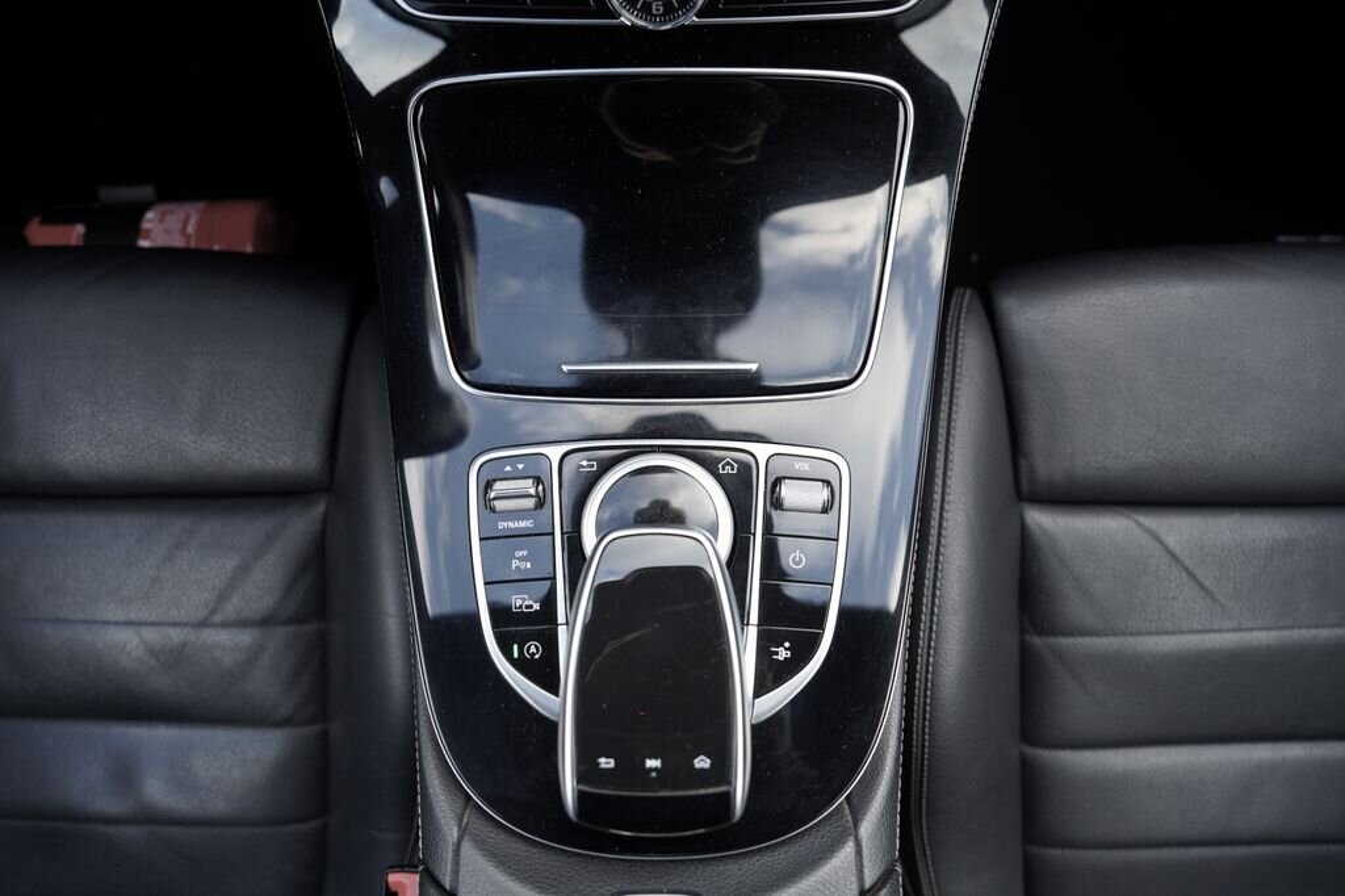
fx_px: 896
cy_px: 448
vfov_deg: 53.1
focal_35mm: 24
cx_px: 672
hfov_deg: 73.8
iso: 100
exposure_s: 1/50
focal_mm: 24
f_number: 3.5
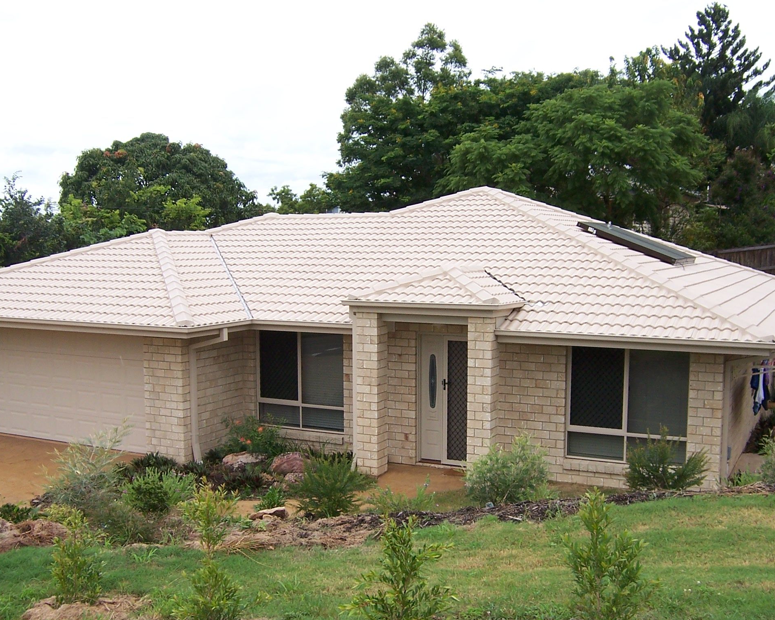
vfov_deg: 38.2
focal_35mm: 39
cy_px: 339
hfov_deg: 46.8
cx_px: 382
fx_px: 894
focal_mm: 5.5
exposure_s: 1/350
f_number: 3.4
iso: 80
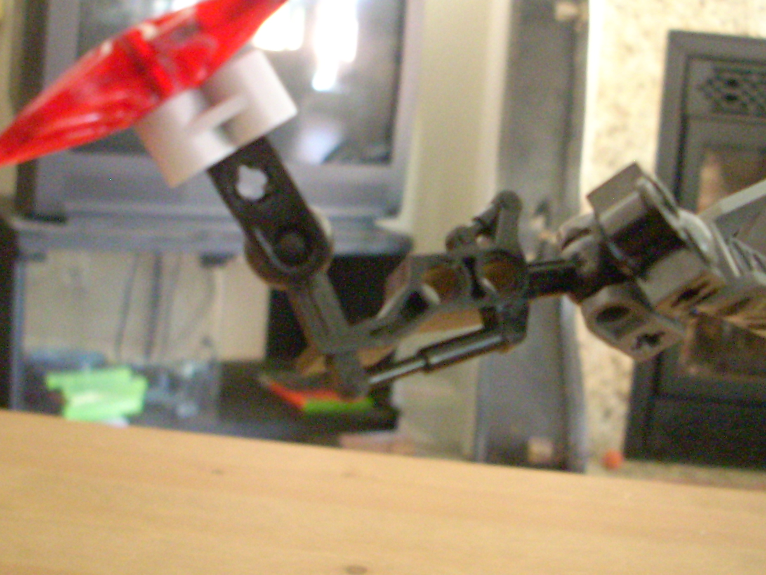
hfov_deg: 37.4
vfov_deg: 28.5
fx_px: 1129
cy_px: 241
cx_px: 432
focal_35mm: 51
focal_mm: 6.2
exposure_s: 1/4
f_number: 2.8
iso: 672
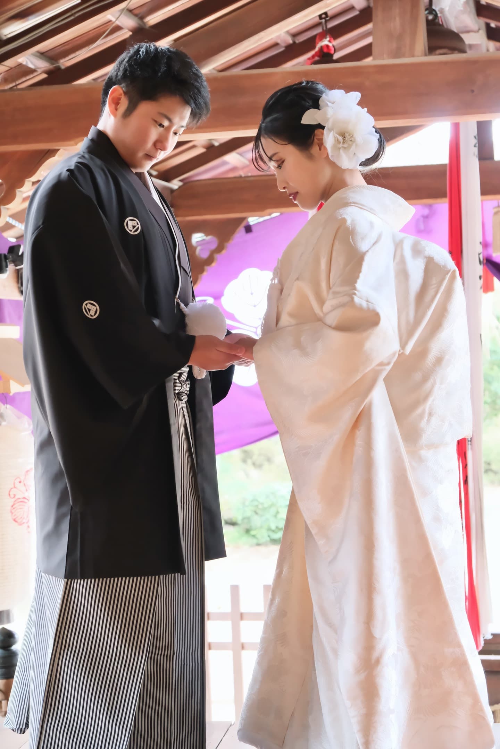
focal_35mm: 64
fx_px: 1333
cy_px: 374
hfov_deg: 21.2
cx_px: 250
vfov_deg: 31.4
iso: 3200
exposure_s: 1/25
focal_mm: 42.9
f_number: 4
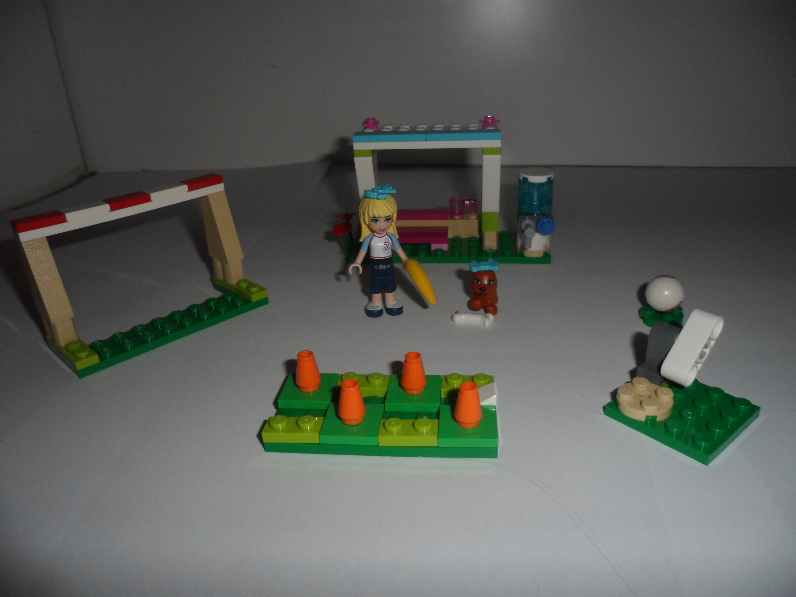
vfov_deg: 53.1
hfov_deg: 67.3
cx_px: 398
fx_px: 598
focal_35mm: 26
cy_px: 298
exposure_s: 1/15
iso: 100
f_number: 9.4
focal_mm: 4.9
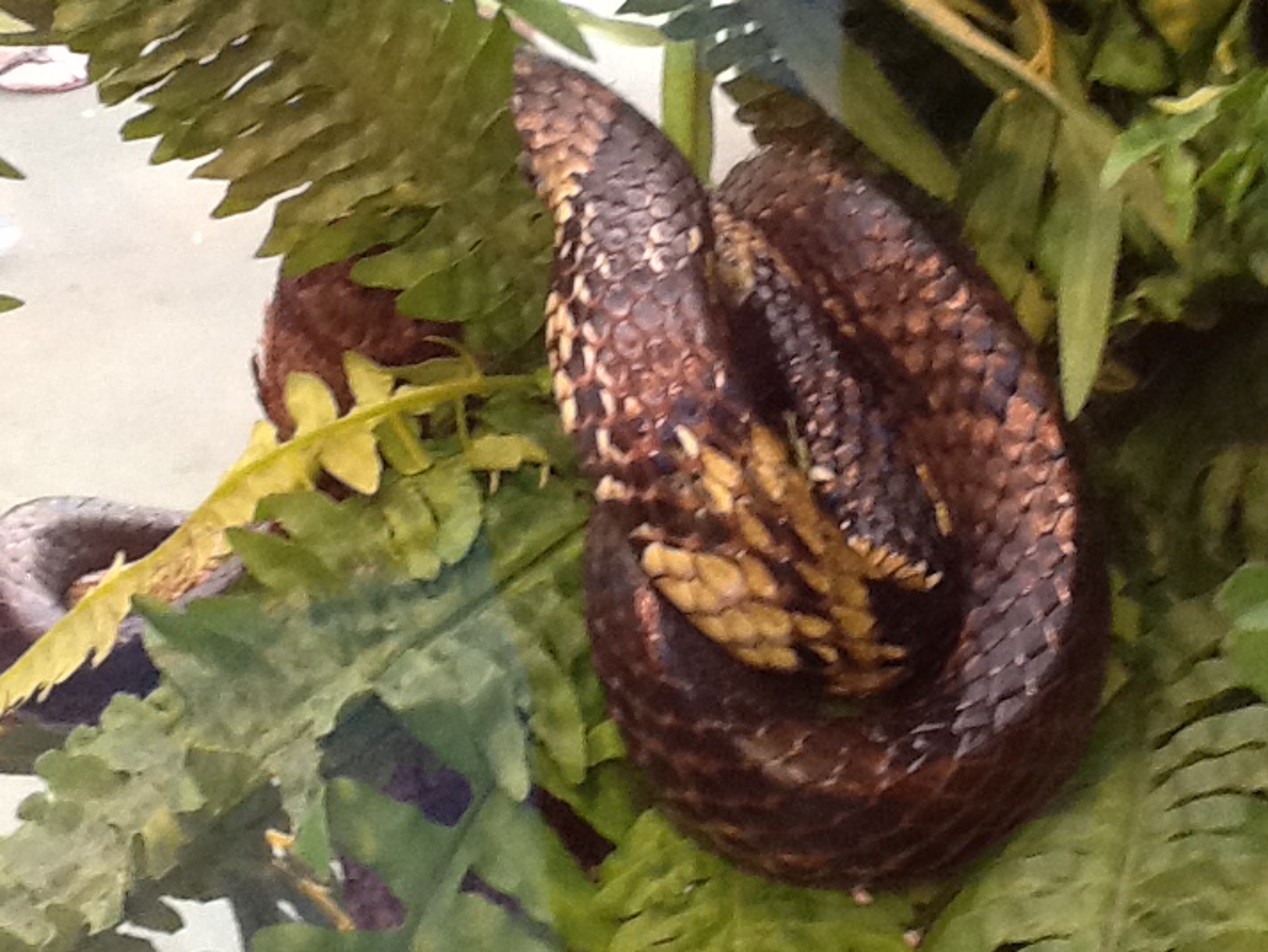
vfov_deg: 33.1
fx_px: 1576
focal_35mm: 43
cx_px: 632
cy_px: 259
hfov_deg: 43.8
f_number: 2.4
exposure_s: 1/30
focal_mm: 2.03
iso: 160
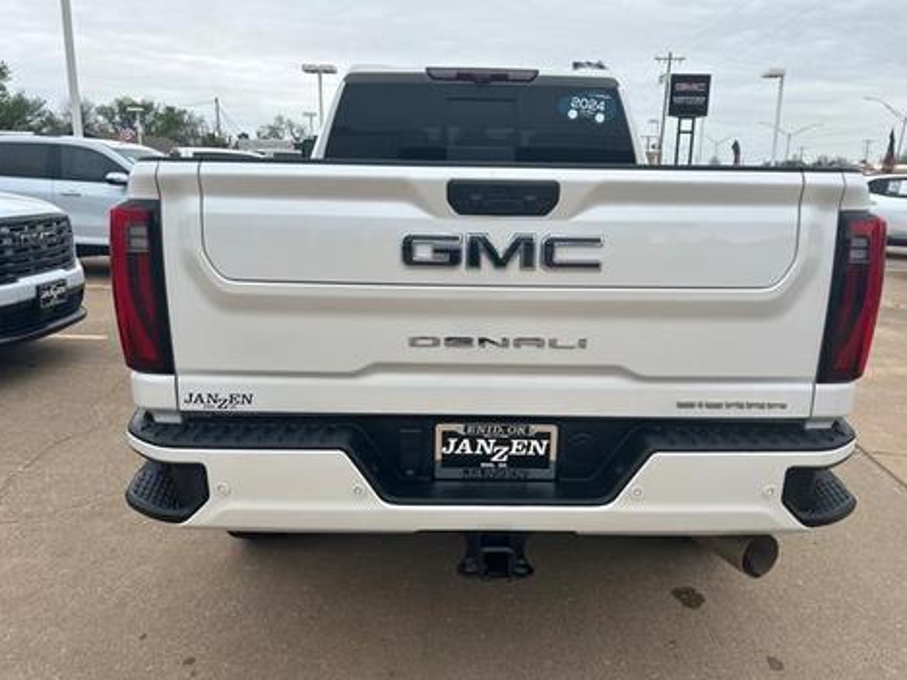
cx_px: 467
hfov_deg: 63.4
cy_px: 333
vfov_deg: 49.7
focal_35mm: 28
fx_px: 734
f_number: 1.5
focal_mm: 5.7
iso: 50
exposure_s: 1/1901
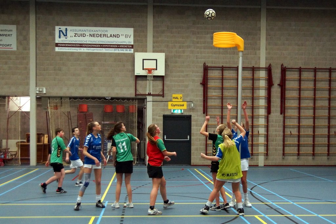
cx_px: 168
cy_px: 112
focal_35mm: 39
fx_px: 364
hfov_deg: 49.5
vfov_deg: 34.3
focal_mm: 26
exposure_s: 1/400
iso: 1600
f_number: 2.8
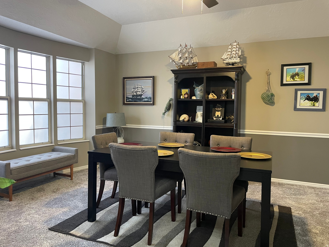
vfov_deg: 53.1
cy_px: 124
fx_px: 247
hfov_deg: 67.3
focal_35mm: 26
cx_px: 164
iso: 320
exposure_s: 1/60
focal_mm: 4.2
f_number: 1.6
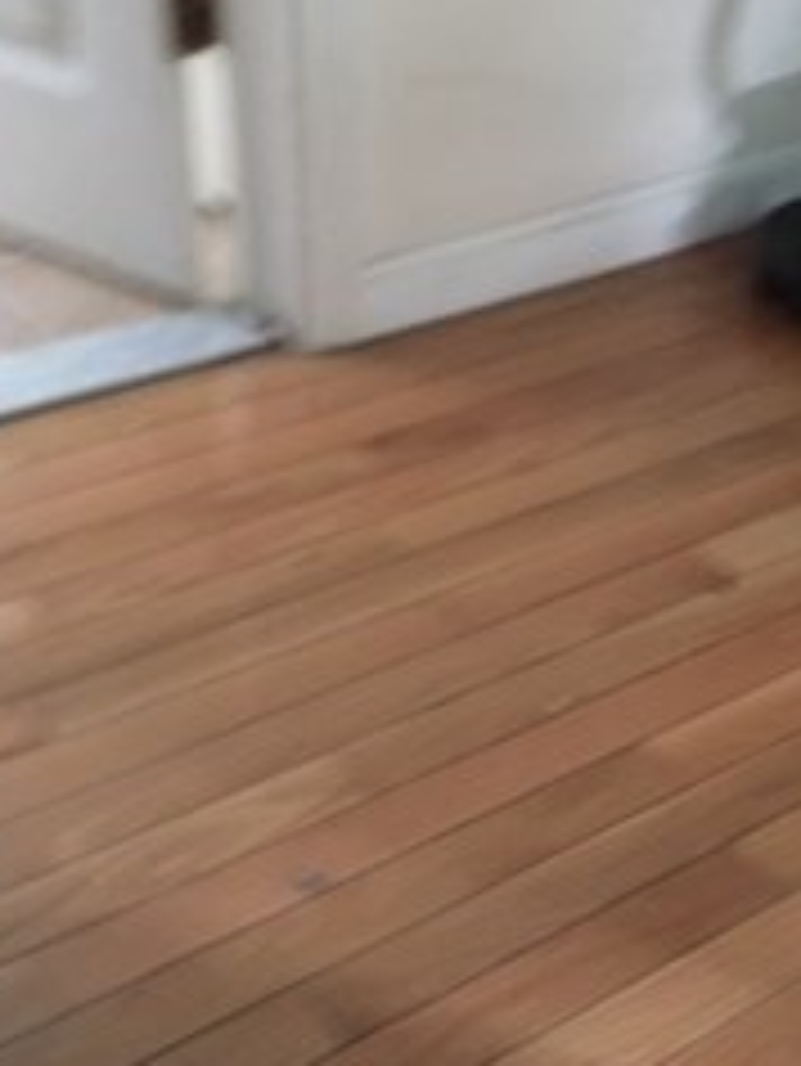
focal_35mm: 55
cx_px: 558
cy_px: 715
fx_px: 1695
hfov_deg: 26.4
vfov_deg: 34.6
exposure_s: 1/15
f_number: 2.2
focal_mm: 4.15
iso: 400
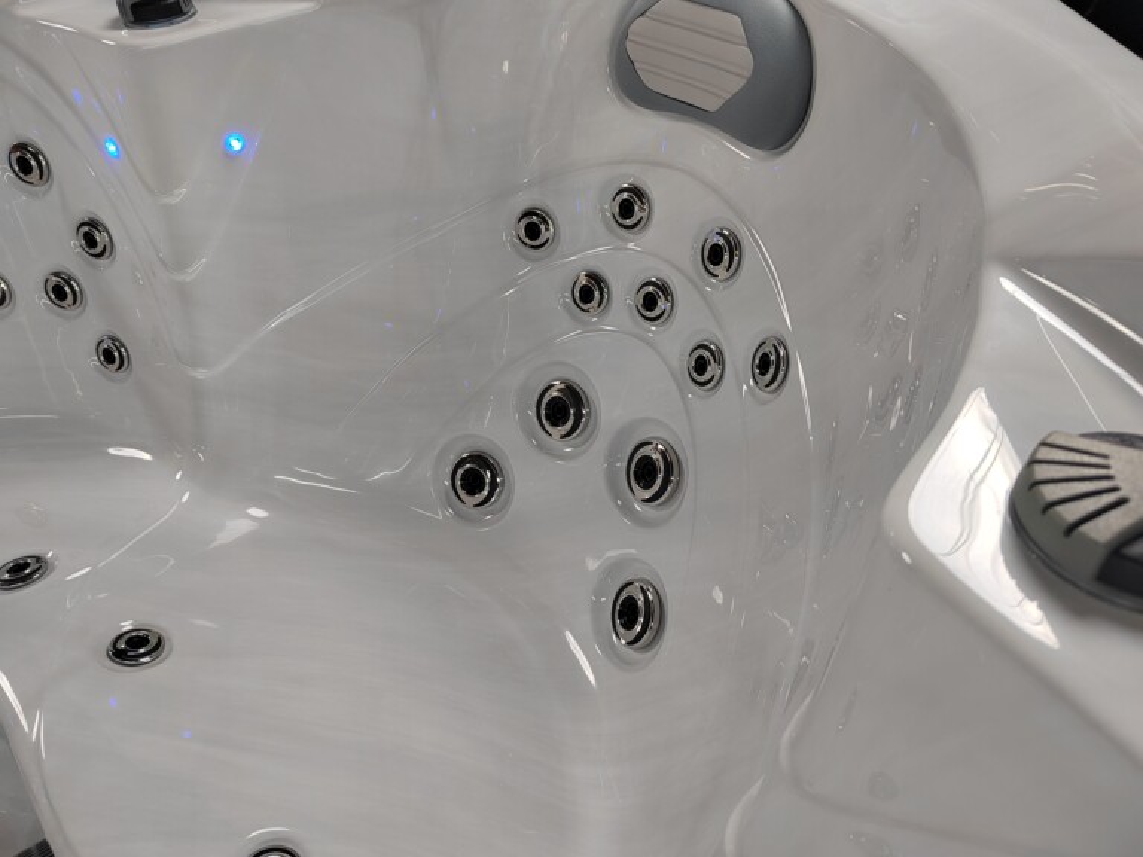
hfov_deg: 73.9
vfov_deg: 58.9
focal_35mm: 23
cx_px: 572
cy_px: 428
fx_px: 759
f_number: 1.9
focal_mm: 5.52
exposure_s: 1/100
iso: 831
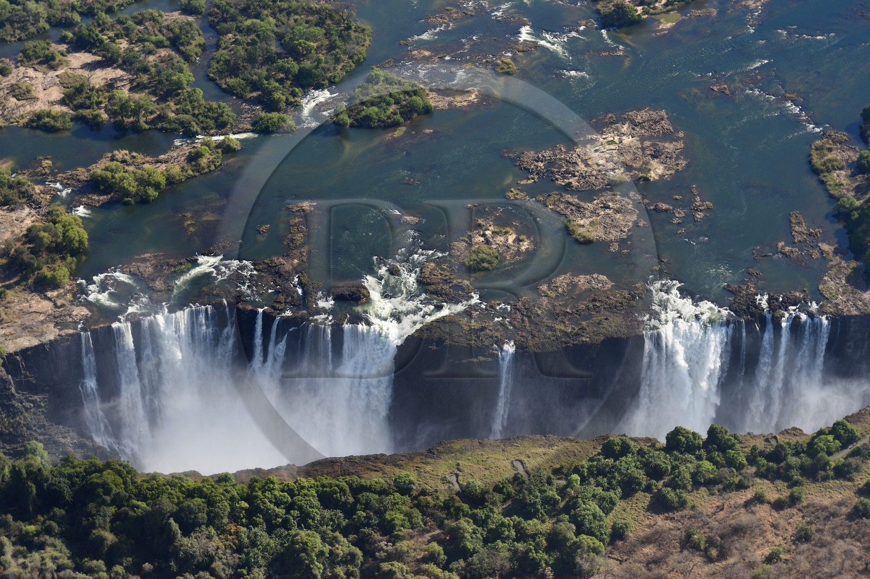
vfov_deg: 19.4
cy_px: 290
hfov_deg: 28.9
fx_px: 1690
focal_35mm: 70
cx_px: 435
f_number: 6.3
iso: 400
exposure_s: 1/1000
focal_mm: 70
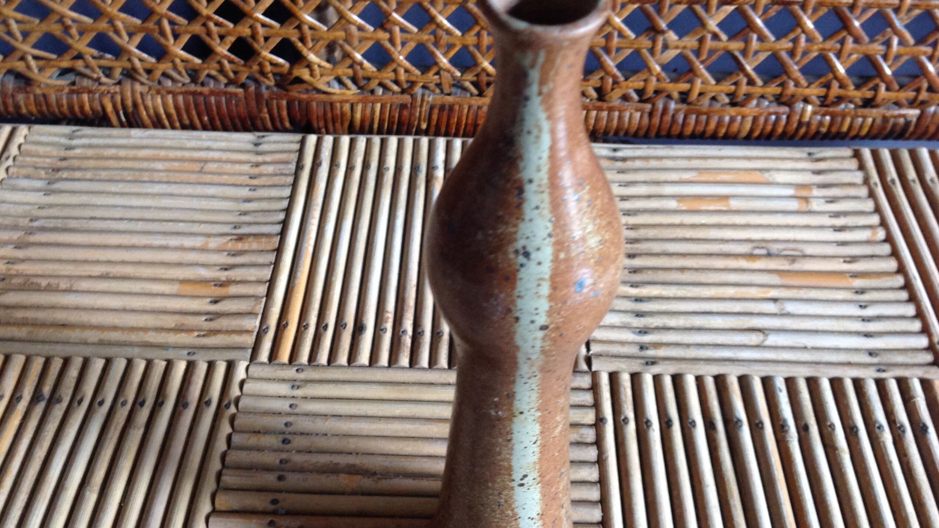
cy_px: 277
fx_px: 971
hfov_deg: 51.6
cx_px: 469
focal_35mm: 39
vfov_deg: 30.4
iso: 160
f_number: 2.4
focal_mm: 4.28
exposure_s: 1/15
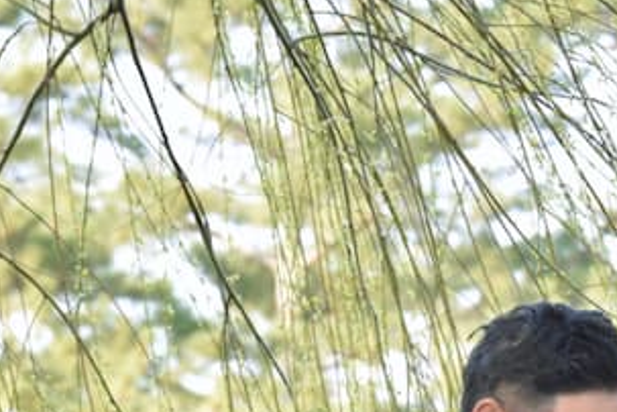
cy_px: 436
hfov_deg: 5.2
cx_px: 937
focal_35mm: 396
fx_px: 6786
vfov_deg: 3.5
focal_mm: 120
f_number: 10
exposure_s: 1/250
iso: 2000
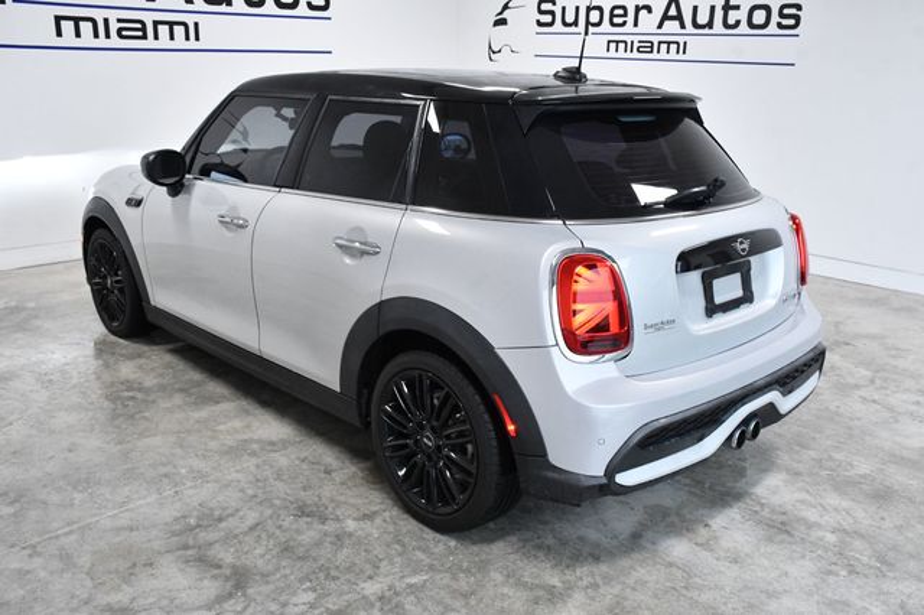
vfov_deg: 39.9
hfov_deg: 57.2
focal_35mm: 33
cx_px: 462
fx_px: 847
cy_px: 308
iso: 2500
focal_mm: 22
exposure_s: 1/250
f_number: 8
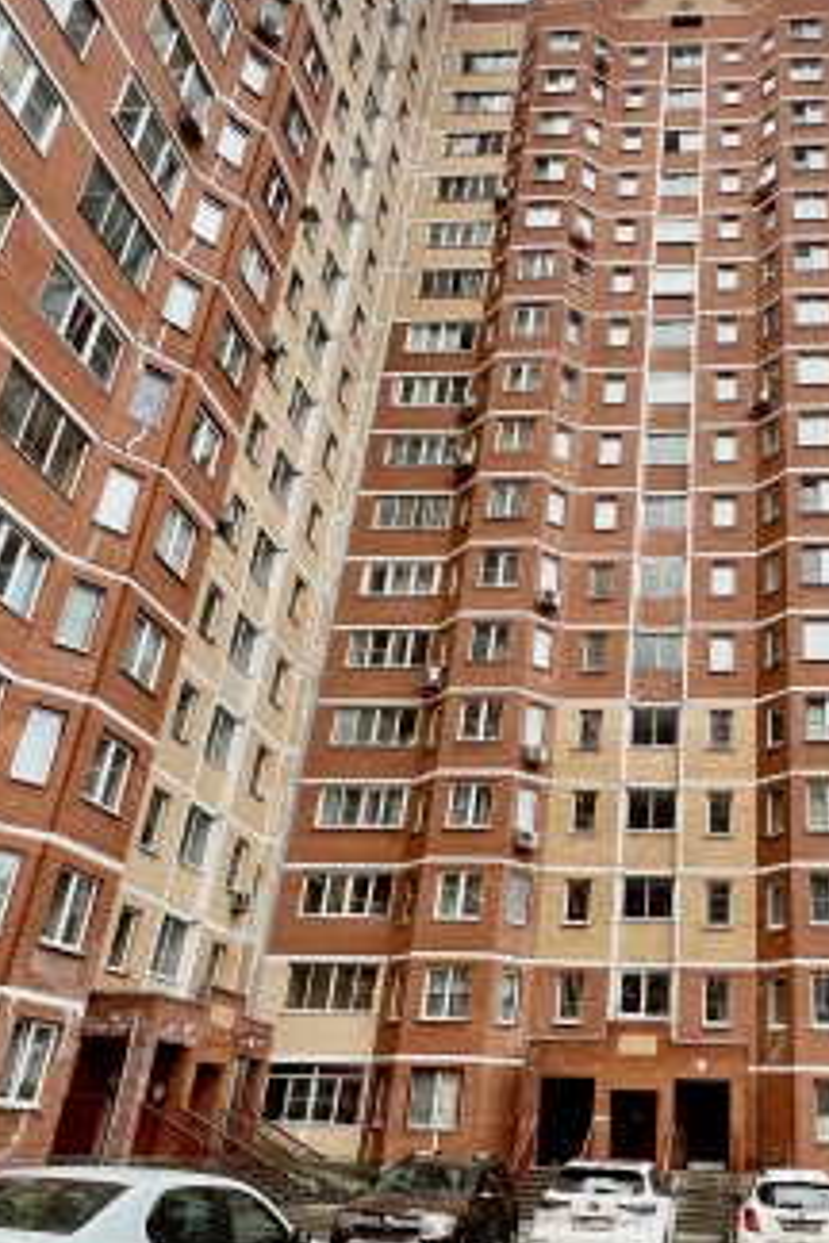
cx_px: 687
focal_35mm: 26
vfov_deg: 68.7
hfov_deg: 46.4
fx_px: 898
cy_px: 748
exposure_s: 1/99
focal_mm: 1.57
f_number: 1.8
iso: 64
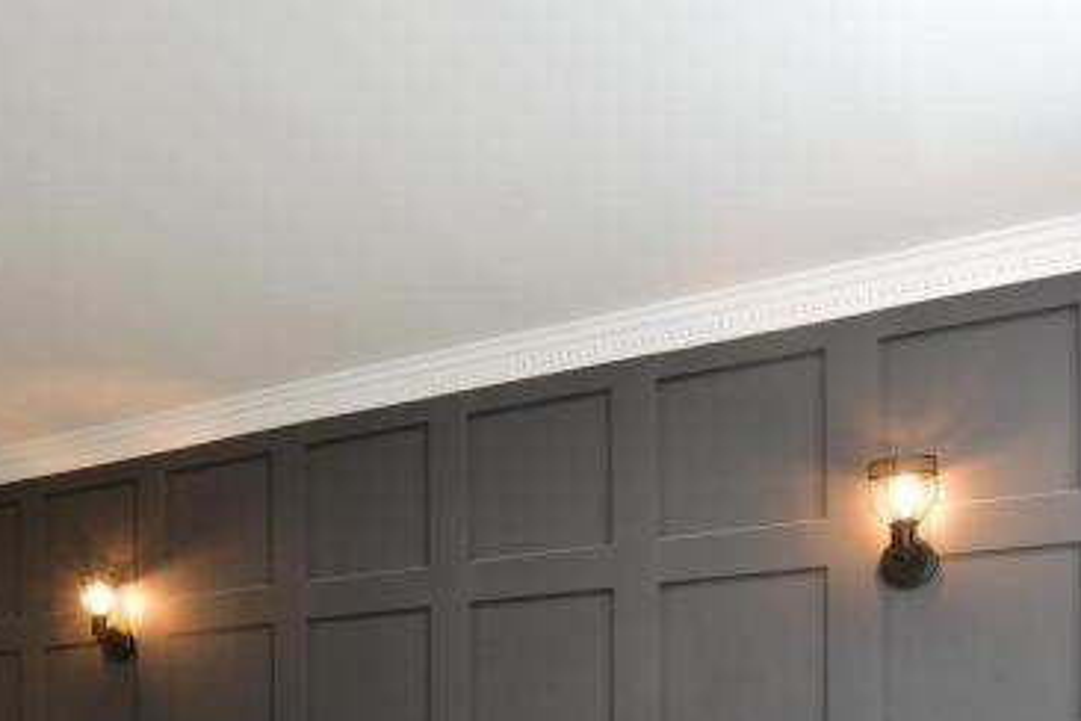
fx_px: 1261
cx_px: 263
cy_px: 817
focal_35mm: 42
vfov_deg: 28.6
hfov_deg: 44.7
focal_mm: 10
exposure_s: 1/1.6
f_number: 8
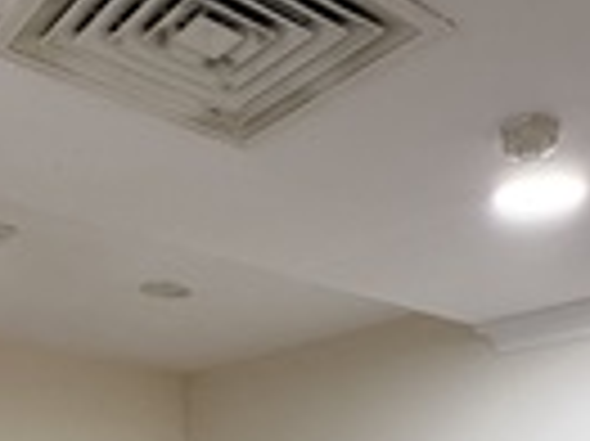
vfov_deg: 25.0
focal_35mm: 49
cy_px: 596
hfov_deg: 38.9
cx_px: 304
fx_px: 834
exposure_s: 1/50
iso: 250
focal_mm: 2.22
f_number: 2.2
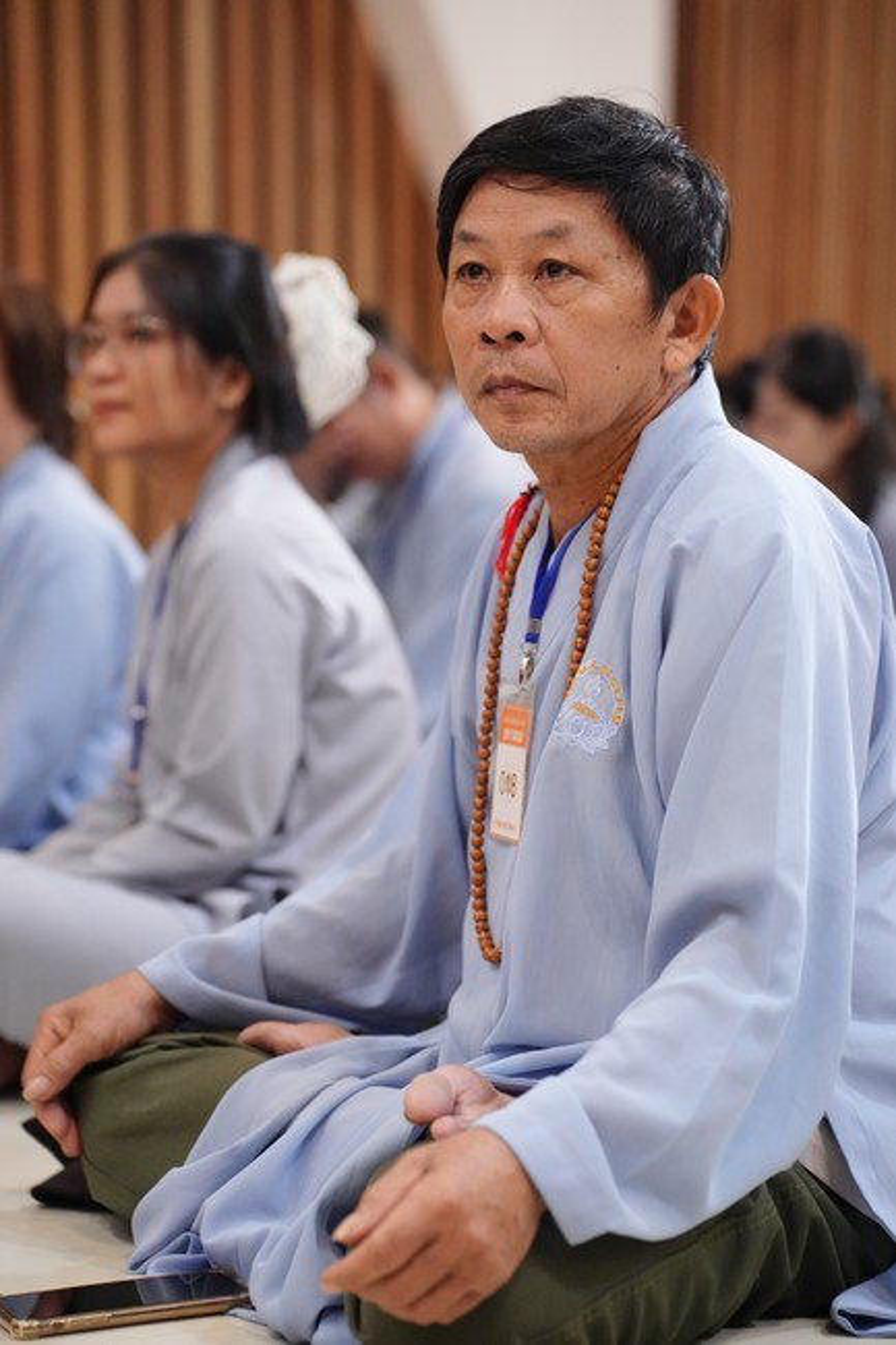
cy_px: 672
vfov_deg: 22.4
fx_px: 3399
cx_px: 448
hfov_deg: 15.0
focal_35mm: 91
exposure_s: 1/400
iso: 8000
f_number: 2.8
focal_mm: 91
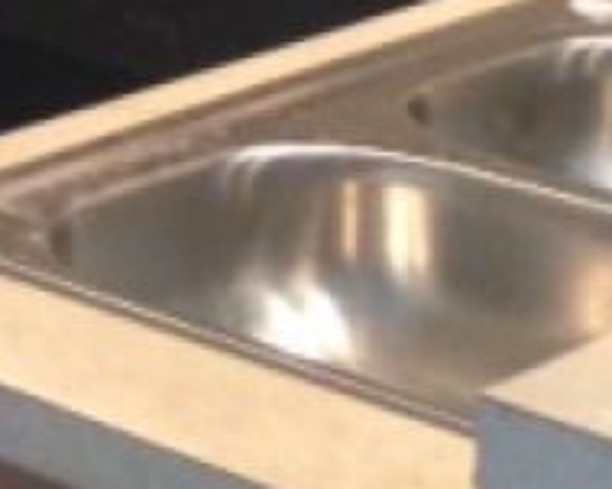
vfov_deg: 8.4
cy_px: -471
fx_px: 3168
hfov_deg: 9.5
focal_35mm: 175
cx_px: -965
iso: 250
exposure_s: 1/20
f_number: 2.4
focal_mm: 4.12
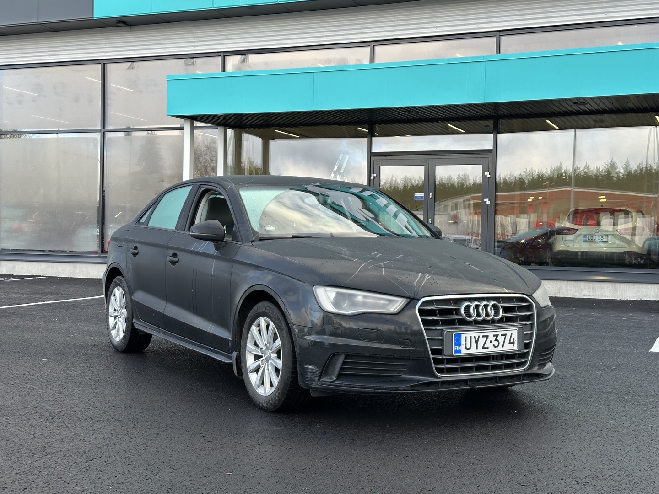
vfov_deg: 30.3
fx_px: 914
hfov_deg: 39.7
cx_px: 330
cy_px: 247
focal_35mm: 48
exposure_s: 1/404
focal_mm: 6.86
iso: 64
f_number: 1.78
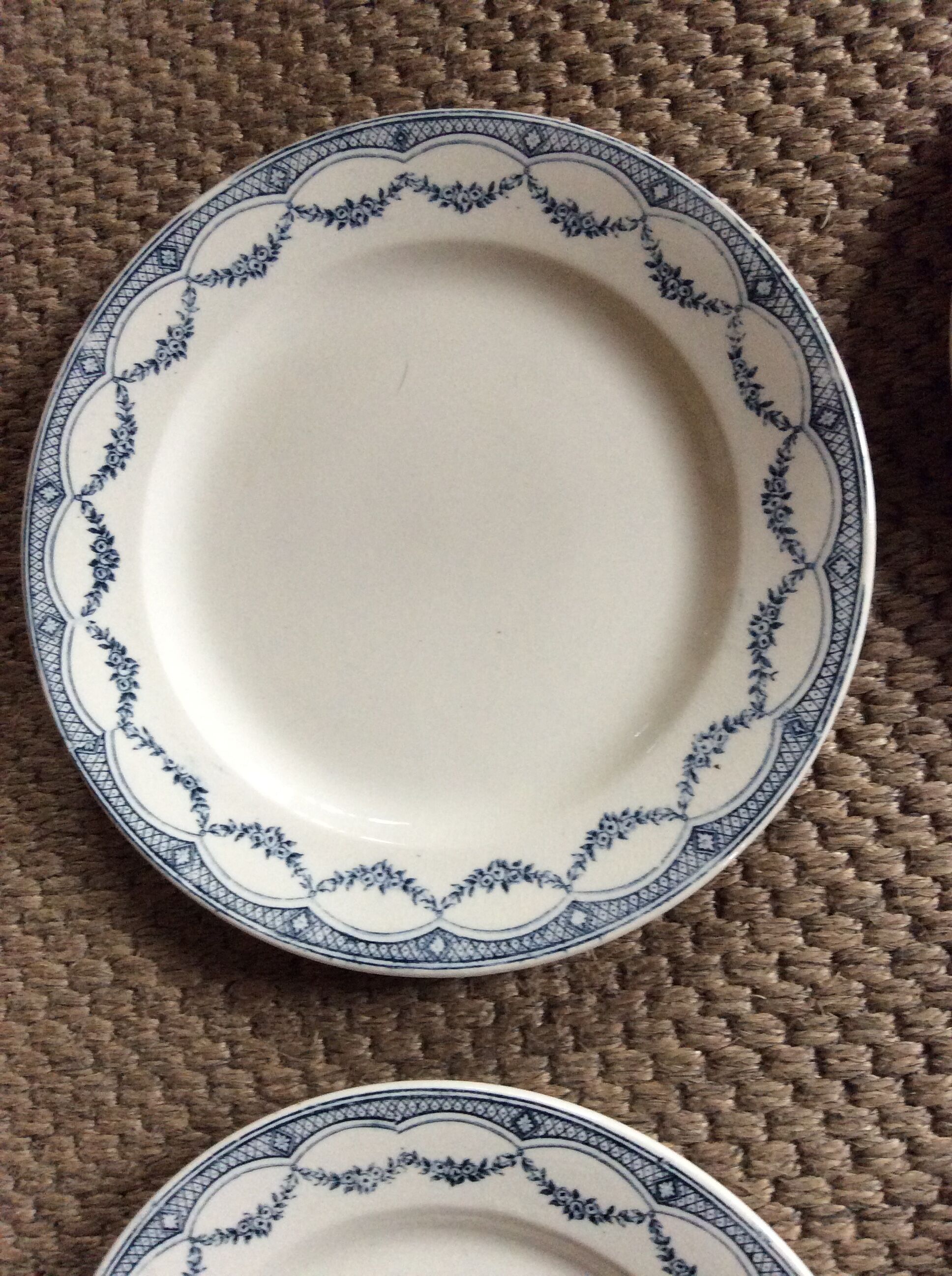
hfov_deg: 44.1
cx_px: 476
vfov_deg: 56.9
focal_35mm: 32
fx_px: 1177
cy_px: 638
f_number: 2.4
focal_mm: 3.3
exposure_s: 1/24
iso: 200
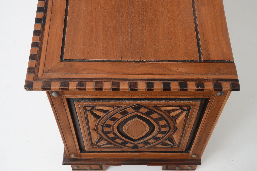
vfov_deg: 26.4
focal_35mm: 51
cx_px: 128
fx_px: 363
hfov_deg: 39.0
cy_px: 86
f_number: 6.3
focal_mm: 34
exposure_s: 1/80
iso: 160
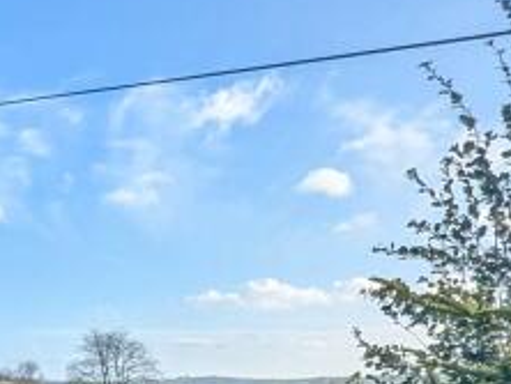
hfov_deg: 26.3
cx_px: -189
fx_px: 887
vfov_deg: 19.2
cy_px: 668
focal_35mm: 60
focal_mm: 1.95
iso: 48
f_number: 2.2
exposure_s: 1/1408
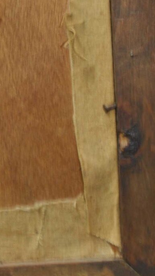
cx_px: -36
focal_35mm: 171
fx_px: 1250
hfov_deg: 7.0
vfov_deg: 12.1
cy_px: -107
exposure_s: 1/6
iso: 200
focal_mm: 29
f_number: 4.5
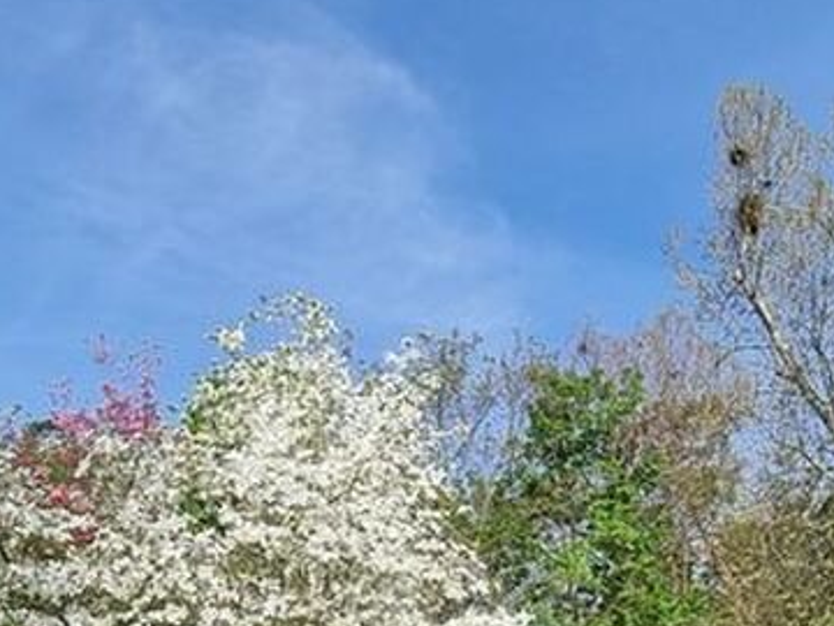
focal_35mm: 37
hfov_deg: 50.1
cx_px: 438
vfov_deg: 32.7
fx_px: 891
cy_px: 726
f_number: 2.2
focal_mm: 2.2
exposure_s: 1/2104
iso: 50
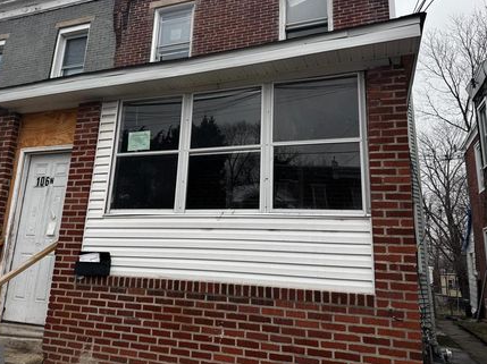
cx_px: 219
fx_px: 394
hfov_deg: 63.3
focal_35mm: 28
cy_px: 156
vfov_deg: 49.5
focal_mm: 6.76
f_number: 1.78
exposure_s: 1/700
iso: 80
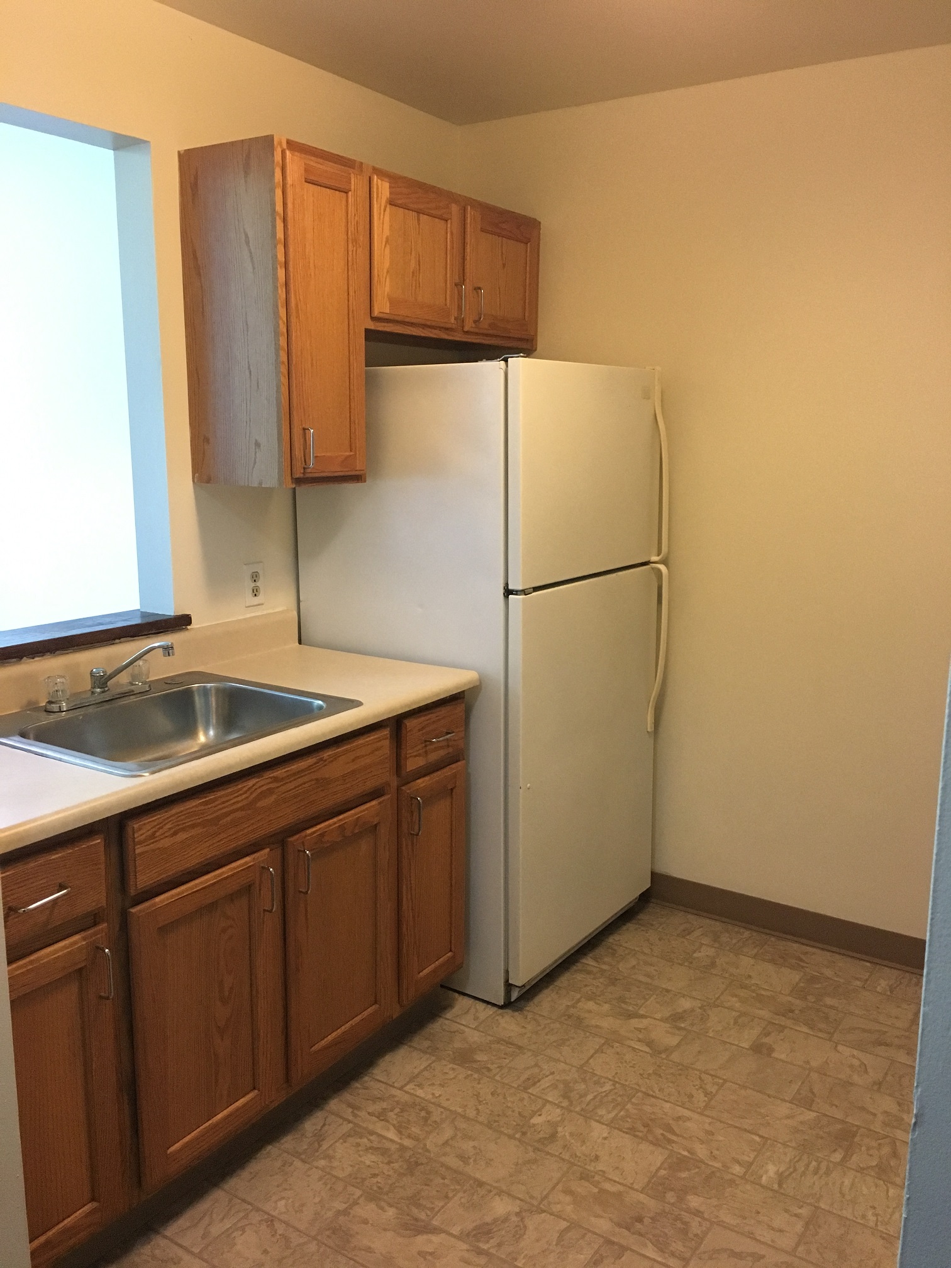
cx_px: 476
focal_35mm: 29
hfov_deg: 48.2
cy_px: 634
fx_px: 1062
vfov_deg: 61.7
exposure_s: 1/30
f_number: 2.2
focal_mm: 4.15
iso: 200
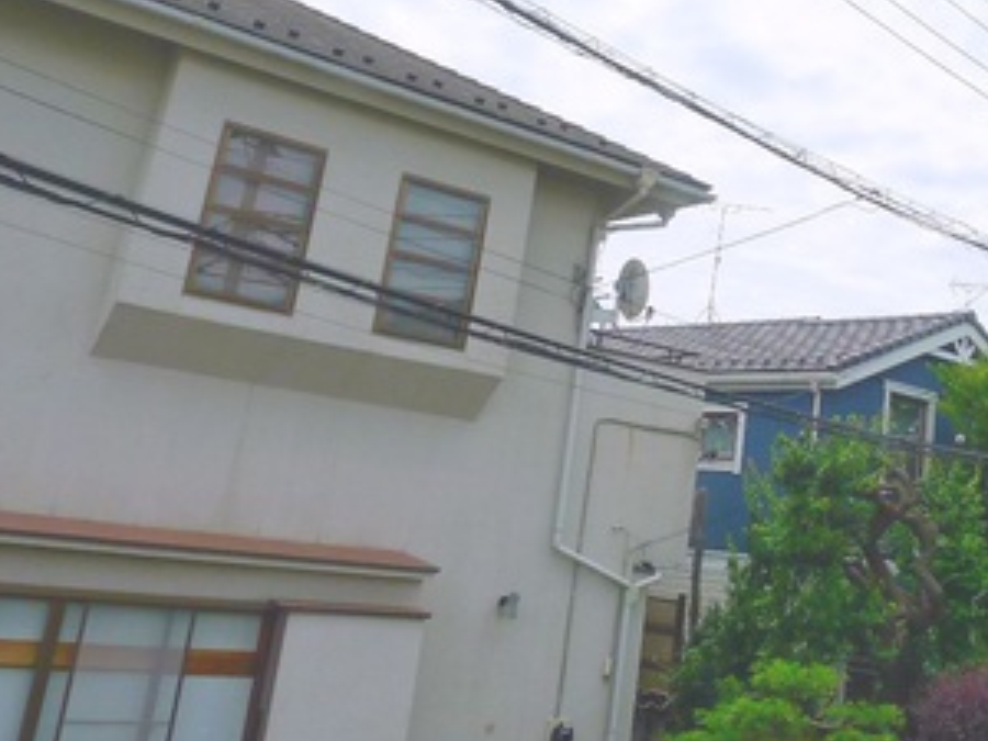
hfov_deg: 32.9
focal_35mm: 56
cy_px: 91
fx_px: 1598
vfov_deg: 25.4
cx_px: 856
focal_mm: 5.1
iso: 80
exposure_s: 1/1000
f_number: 5.6
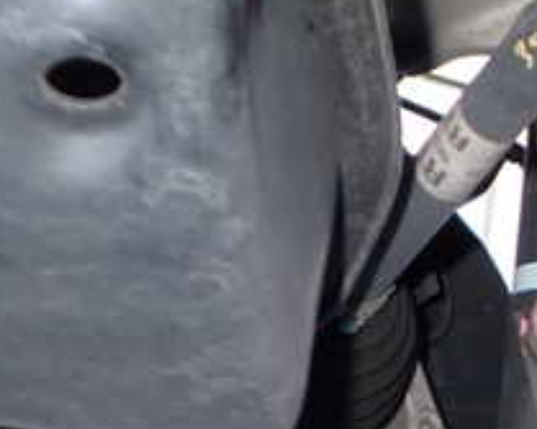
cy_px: 51
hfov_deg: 25.6
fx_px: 1112
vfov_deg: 21.4
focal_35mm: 70
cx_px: 550
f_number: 2
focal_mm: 4.5
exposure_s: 1/30
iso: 200
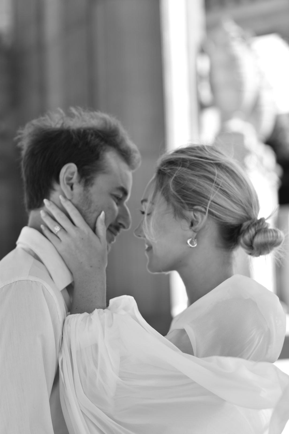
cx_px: 144
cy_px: 217
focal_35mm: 75
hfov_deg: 18.2
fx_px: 903
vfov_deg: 27.0
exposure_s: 1/640
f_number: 2.5
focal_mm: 50
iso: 200
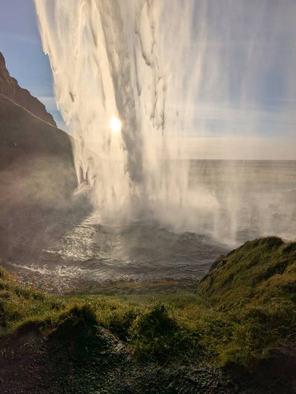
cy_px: 197
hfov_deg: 78.2
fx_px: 182
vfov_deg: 94.4
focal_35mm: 16
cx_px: 148
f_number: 2.2
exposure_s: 1/6211
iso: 42
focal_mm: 2.35
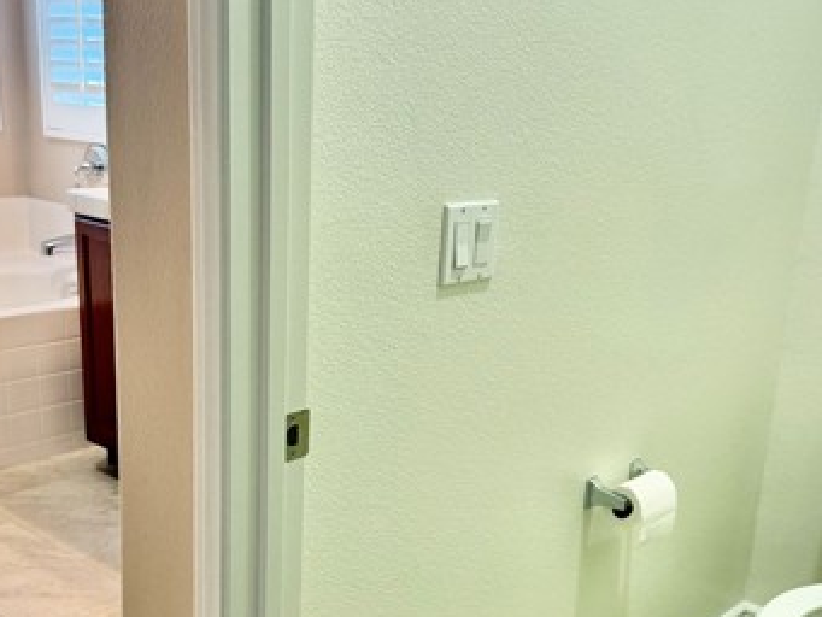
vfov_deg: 31.9
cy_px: 415
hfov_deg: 42.1
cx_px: 398
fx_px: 1069
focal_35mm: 45
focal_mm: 6.76
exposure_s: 1/120
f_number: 1.78
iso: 250
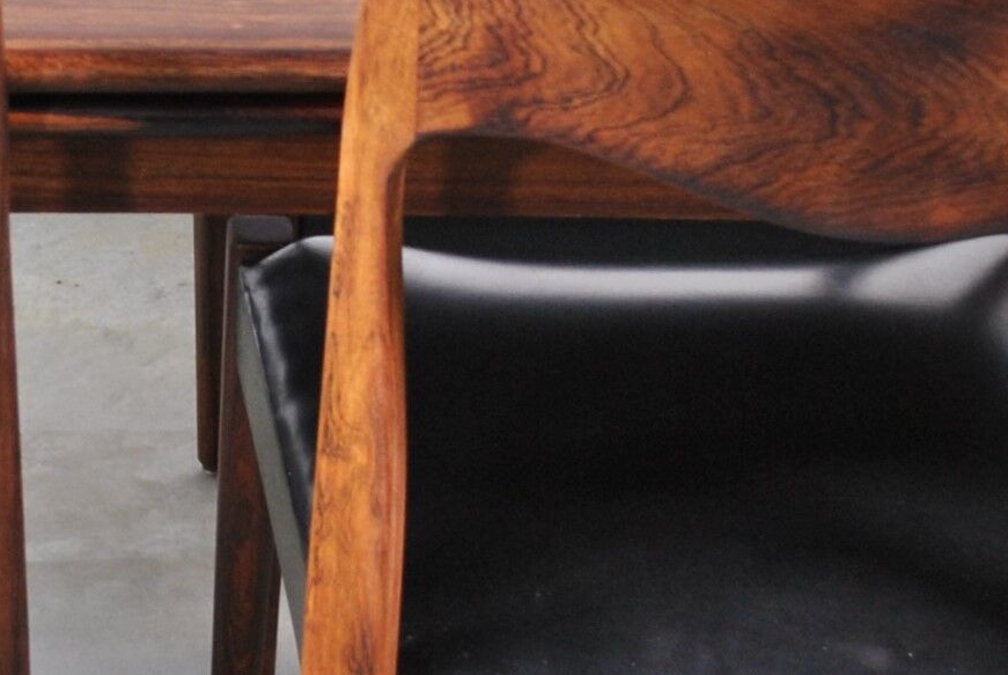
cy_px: 334
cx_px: 72
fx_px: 4009
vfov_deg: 9.6
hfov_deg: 14.2
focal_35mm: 143
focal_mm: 22
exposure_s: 1/15
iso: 200
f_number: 4
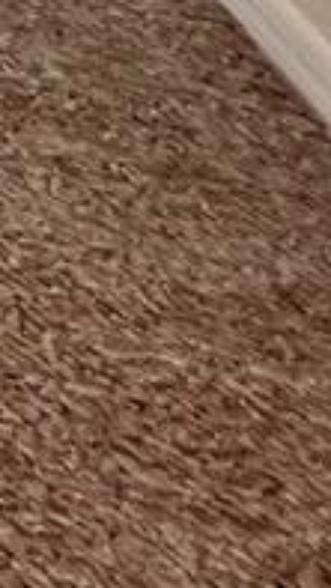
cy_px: -1027
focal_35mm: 115
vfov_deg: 12.2
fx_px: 1792
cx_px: -1384
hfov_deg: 6.1
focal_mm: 1.57
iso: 32
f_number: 1.8
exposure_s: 1/120
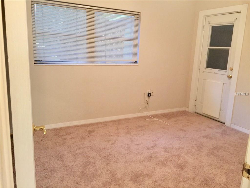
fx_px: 209
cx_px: 125
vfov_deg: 48.2
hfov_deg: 61.7
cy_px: 94
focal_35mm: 29
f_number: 2.2
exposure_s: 1/15
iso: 80
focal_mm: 4.15
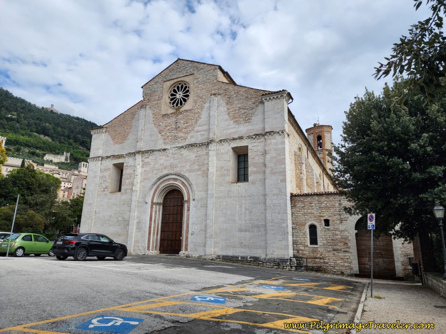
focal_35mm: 23
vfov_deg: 58.9
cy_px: 167
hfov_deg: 73.9
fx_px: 296
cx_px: 223
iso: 12
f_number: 1.8
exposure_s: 1/814
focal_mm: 6.4
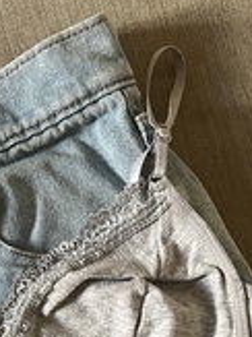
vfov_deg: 21.4
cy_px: 404
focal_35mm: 85
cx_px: -37
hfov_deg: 16.7
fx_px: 826
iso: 125
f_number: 1.6
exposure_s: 1/70
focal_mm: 5.1
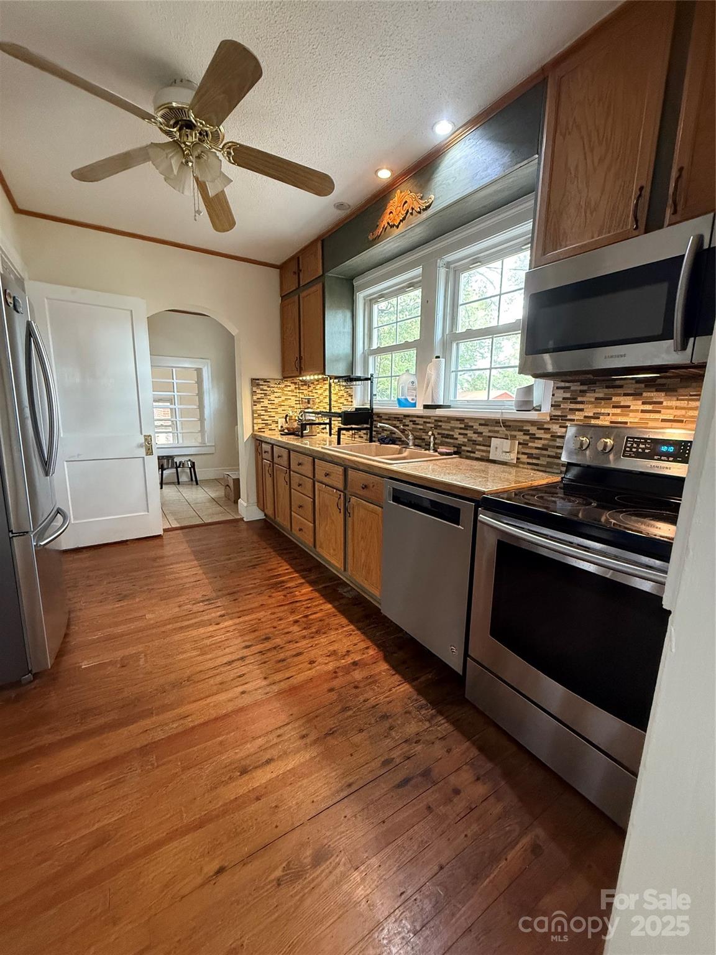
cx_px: 358
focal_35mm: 14
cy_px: 478
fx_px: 386
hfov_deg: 85.7
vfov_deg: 102.1
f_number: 2.2
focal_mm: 2.22
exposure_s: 1/60
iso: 640
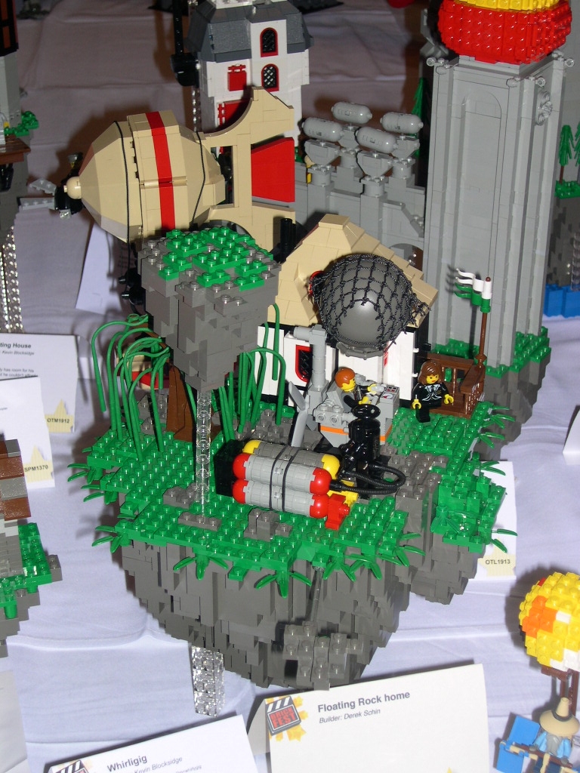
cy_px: 386
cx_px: 290
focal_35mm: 67
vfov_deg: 29.0
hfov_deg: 21.9
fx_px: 1497
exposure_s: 1/60
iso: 100
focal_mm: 14.2
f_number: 3.7
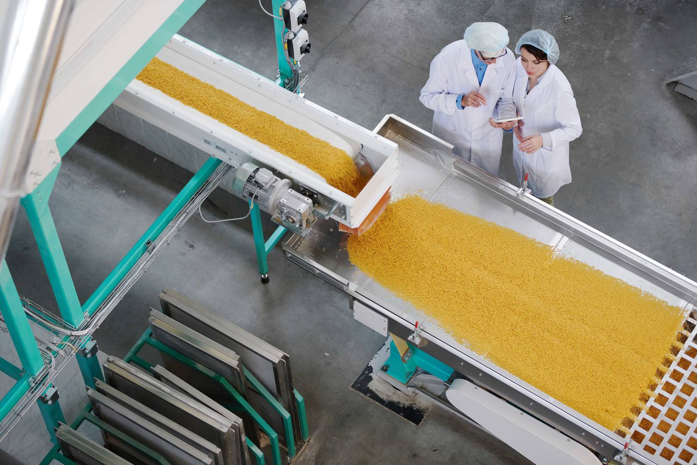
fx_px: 1646
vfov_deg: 16.1
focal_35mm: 85
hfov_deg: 23.9
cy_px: 232
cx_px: 348
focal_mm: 85
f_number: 2
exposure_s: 1/160
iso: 500
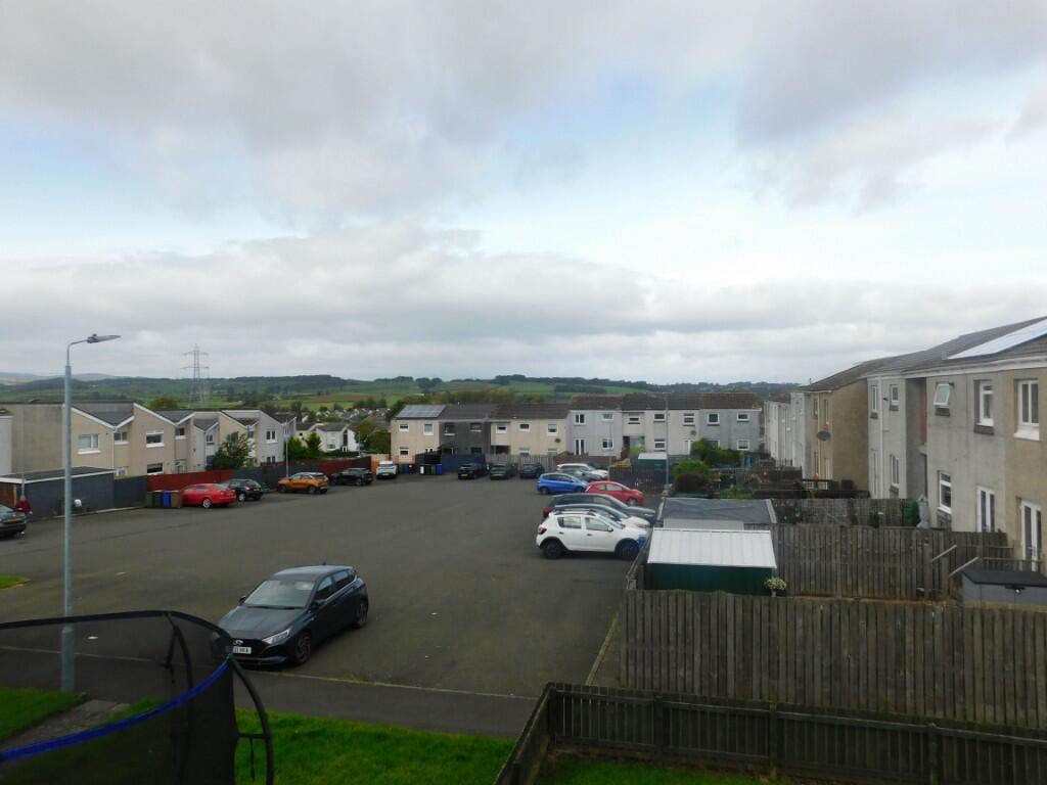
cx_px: 524
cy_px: 392
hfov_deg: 73.9
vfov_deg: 58.9
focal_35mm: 23
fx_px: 696
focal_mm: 4
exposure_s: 1/1250
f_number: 3
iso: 125
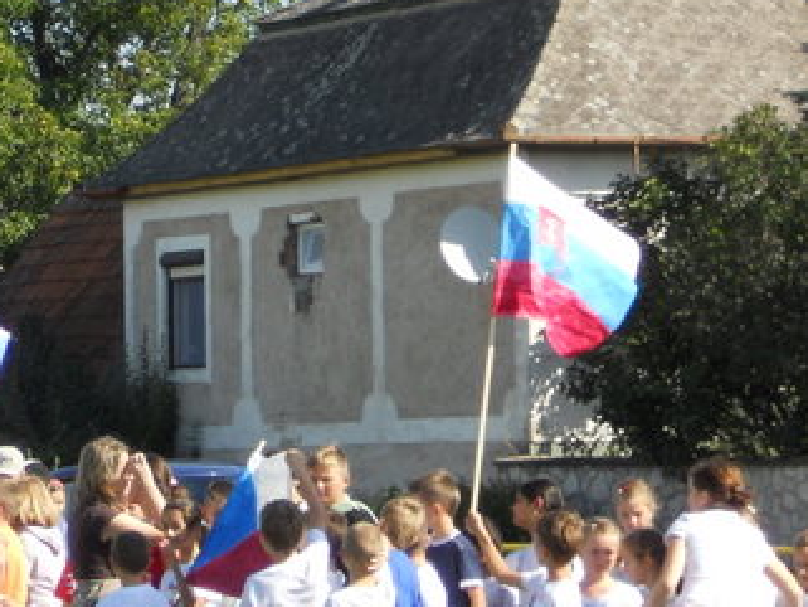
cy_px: 416
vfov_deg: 5.5
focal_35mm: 269
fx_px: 6281
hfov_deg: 7.3
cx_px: -55
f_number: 5.9
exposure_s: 1/200
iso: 80
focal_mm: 19.6
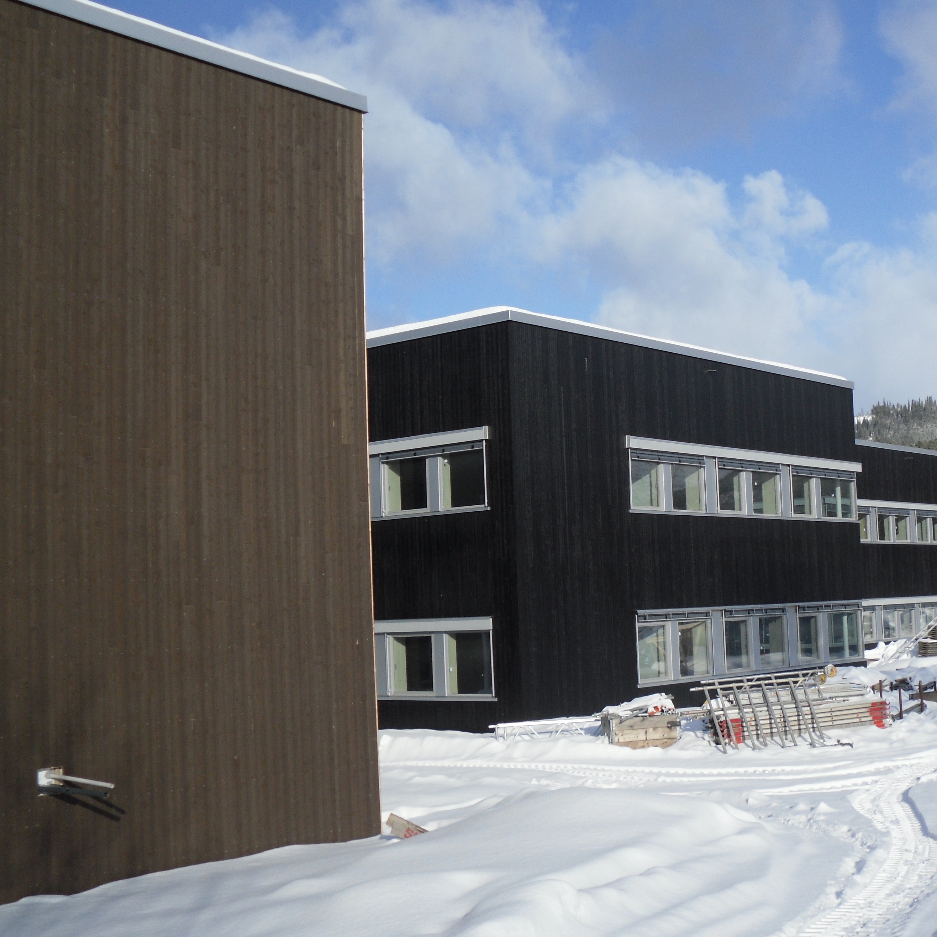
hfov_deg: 35.5
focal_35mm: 47
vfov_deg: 36.1
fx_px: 1439
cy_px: 472
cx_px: 667
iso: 80
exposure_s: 1/245
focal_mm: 6.3
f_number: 7.6
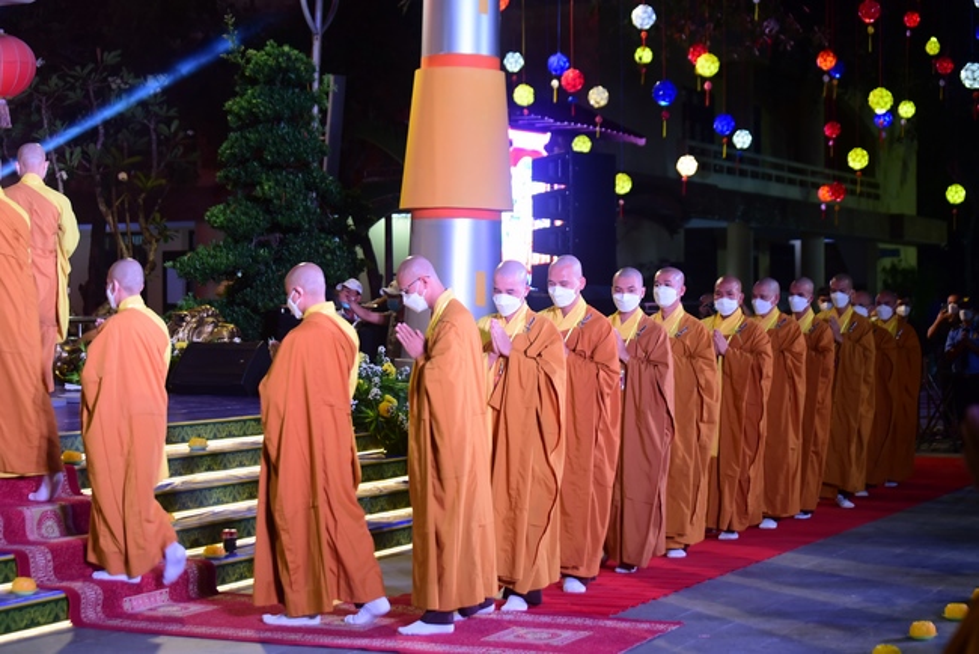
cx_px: 490
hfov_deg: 28.8
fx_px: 1904
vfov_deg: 19.5
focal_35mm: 70
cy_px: 327
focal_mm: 70
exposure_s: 1/50
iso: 1250
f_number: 4.5
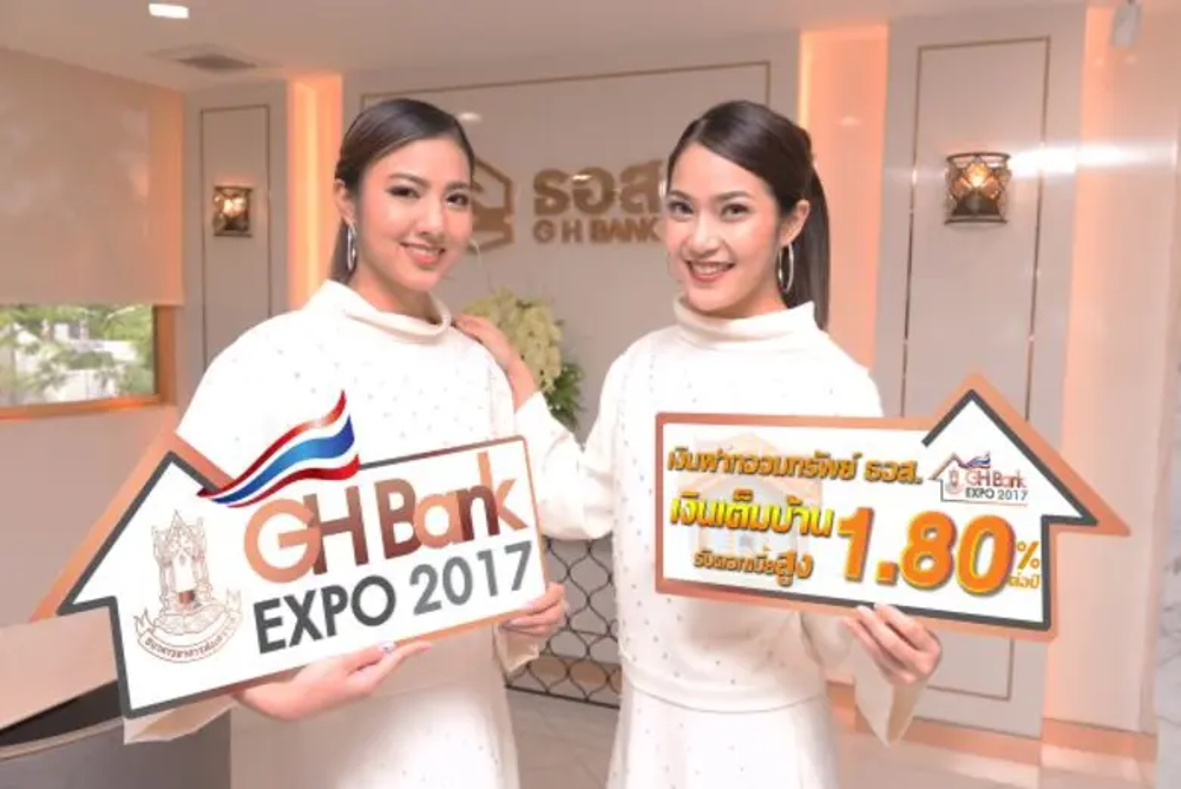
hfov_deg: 60.3
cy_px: 394
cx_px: 590
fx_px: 1017
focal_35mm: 31
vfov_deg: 42.4
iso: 640
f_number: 5.6
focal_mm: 31
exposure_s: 1/125
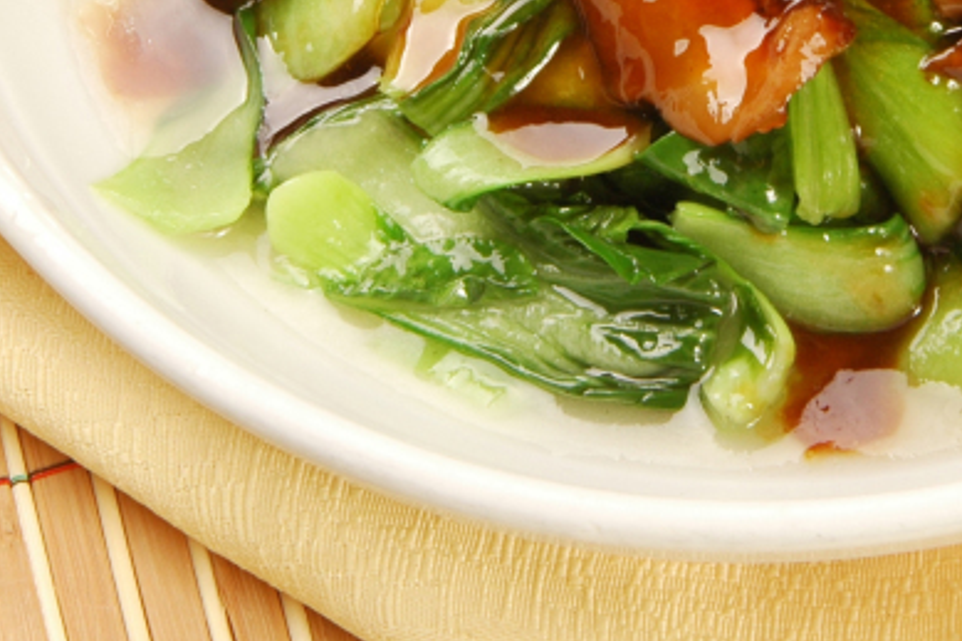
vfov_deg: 6.2
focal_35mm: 221
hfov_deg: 9.3
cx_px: 739
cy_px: -194
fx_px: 5903
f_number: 14
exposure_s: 1/80
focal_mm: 56
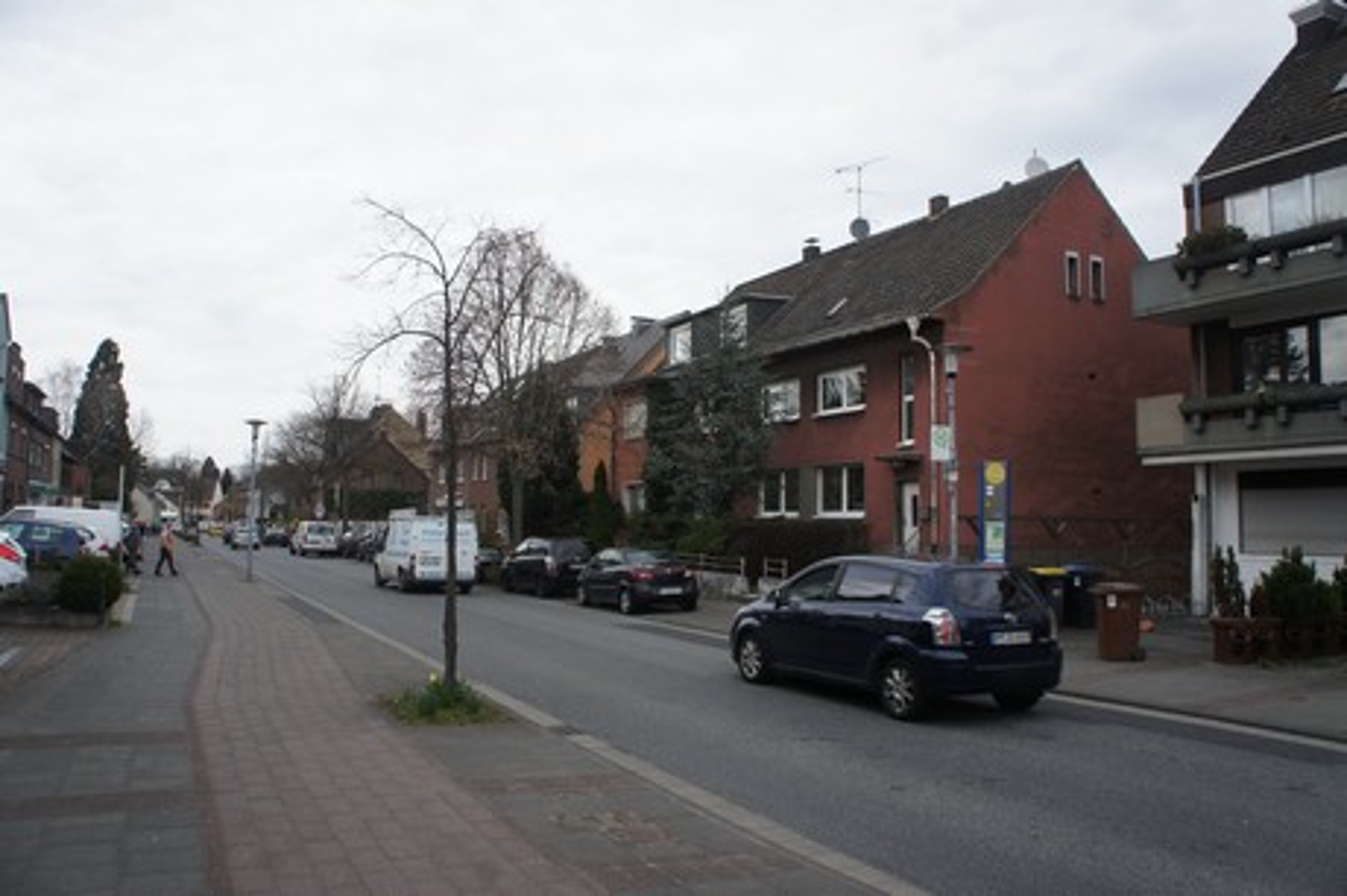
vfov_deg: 47.9
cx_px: 674
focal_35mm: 27
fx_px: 1009
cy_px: 448
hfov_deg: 67.4
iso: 200
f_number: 7.1
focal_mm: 18
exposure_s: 1/250
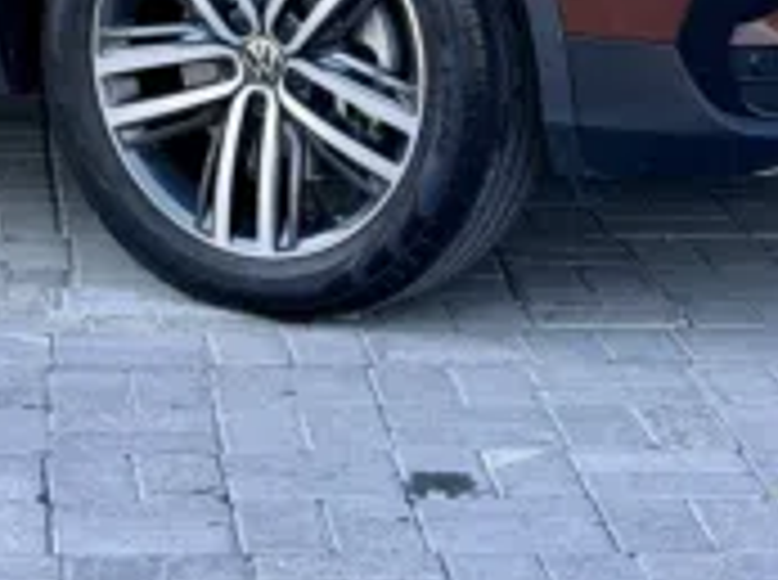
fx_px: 3992
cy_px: -364
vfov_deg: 8.1
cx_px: -9
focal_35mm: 178
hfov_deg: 11.0
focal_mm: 6.76
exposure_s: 1/1167
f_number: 1.78
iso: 80
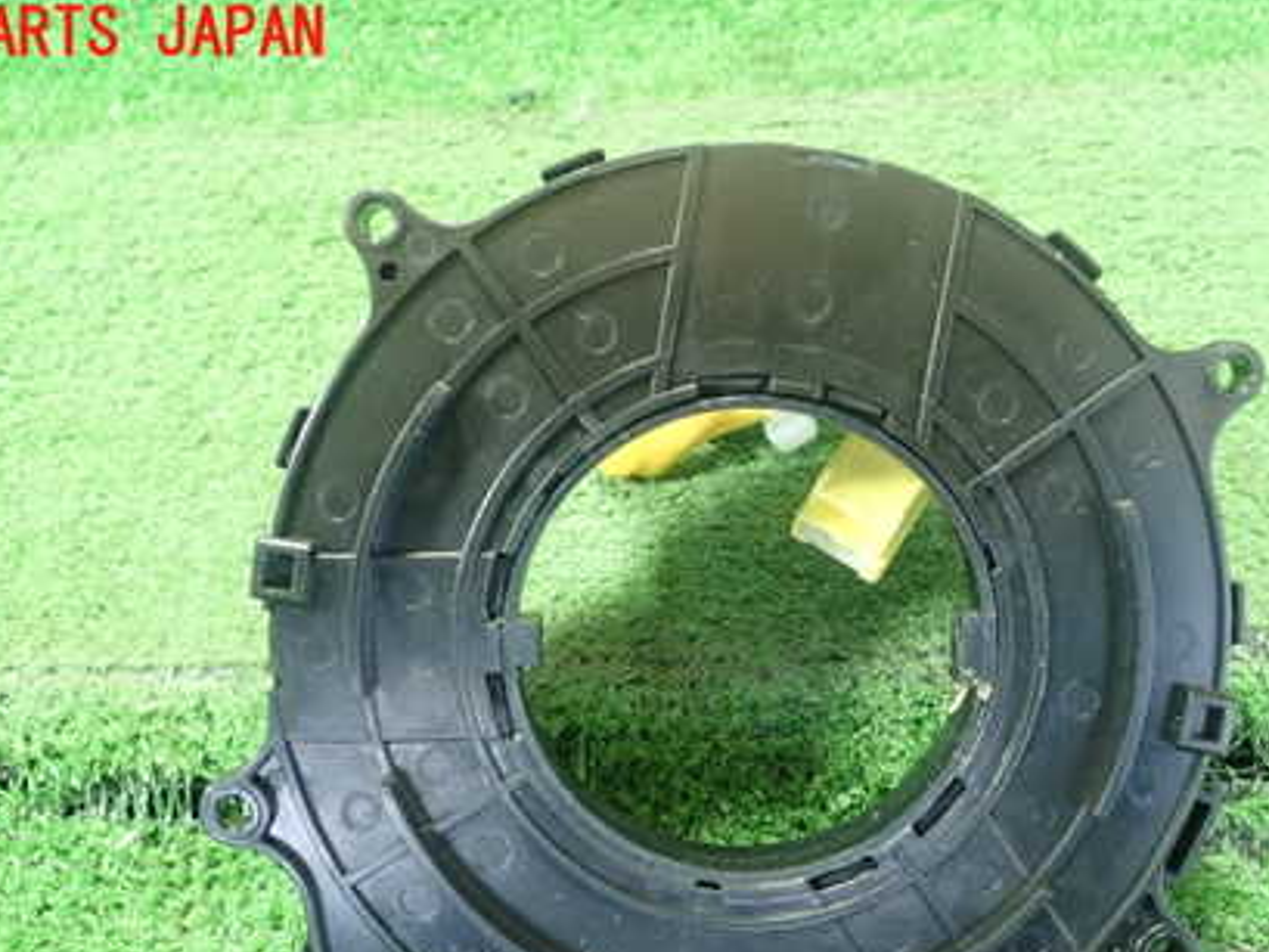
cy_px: 695
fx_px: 1613
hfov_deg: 42.9
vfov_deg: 32.4
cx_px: 692
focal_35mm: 44
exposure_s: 1/80
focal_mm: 5.5
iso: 800
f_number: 2.3
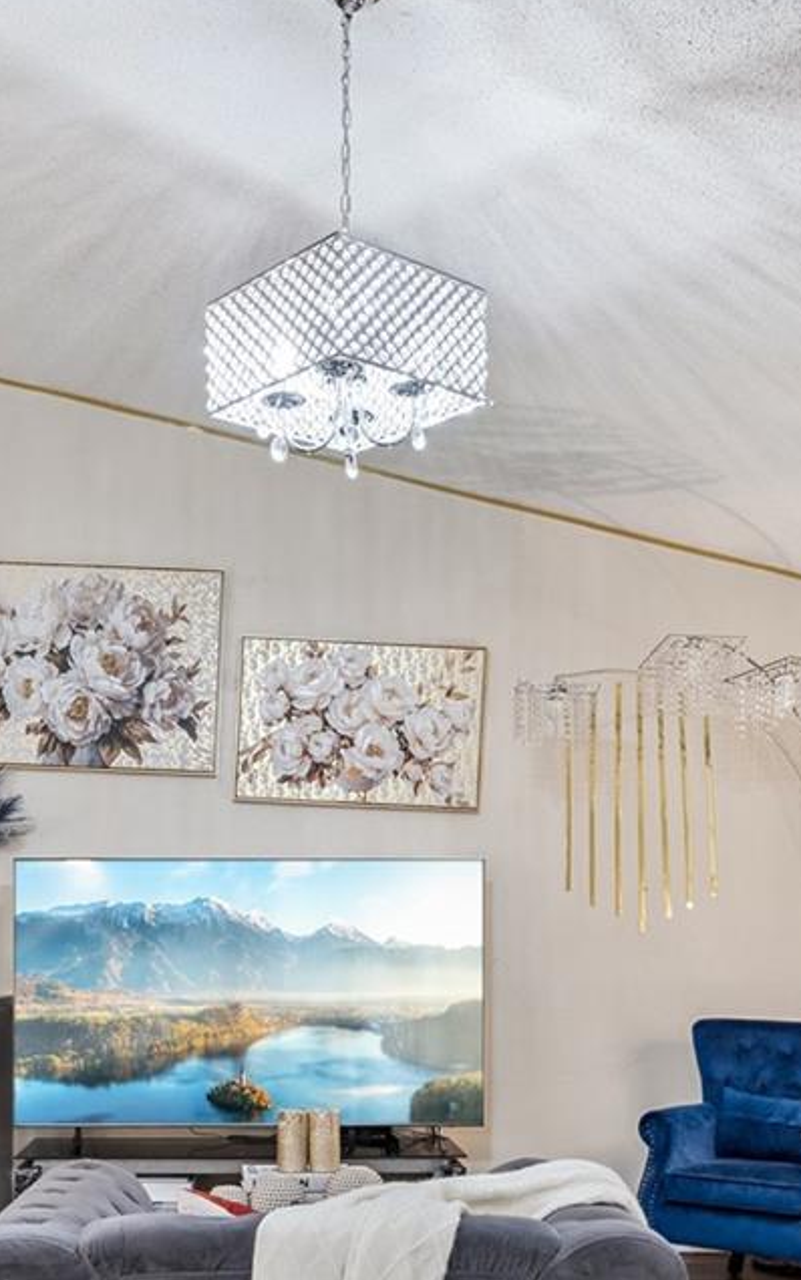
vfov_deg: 46.6
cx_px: 284
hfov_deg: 31.1
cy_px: 952
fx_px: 1431
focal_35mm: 41
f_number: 10
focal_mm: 16
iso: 800
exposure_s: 1/5
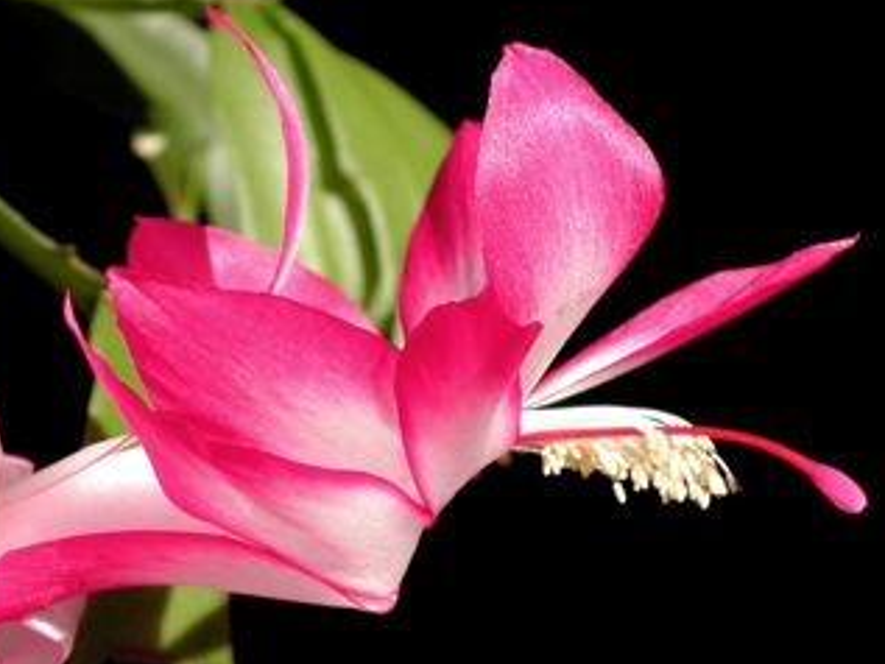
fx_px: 2353
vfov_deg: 16.1
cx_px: 321
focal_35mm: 92
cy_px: 407
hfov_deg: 21.2
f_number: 9.2
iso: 100
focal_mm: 12.2
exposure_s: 1/114
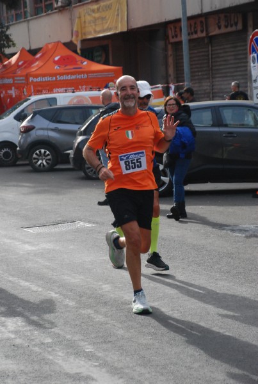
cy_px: 192
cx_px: 129
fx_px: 1203
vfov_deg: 18.1
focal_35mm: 112
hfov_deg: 12.2
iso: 1000
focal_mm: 75
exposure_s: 1/1250
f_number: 5.6
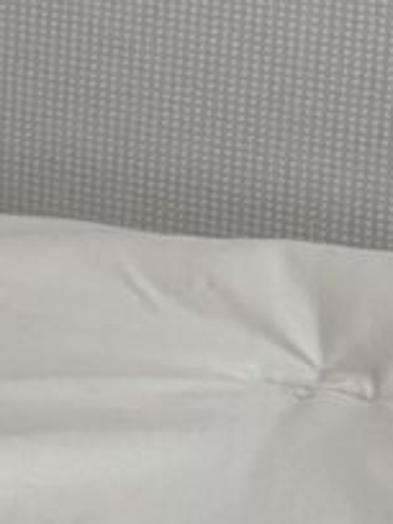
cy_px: -430
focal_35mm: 170
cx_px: -650
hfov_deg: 7.9
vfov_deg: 10.9
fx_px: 2573
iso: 125
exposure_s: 1/64
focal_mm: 5.96
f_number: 1.6
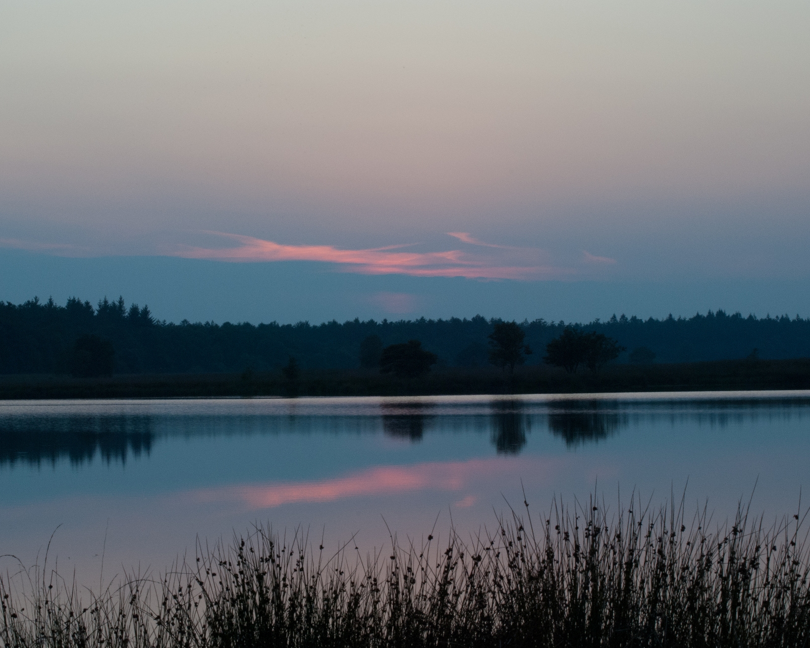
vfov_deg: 13.0
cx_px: 350
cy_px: 324
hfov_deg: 16.2
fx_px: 2853
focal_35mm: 119
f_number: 22
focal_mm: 70
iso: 400
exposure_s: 1/30
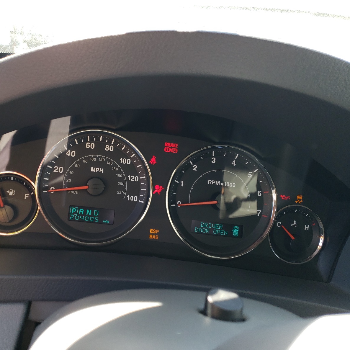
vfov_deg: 52.5
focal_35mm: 31
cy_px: 176
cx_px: 118
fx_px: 355
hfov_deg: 51.6
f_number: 1.5
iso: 50
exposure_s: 1/147
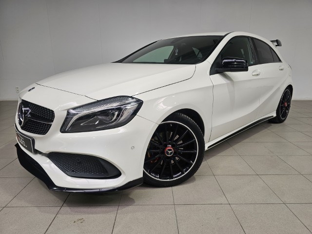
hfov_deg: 73.9
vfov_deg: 58.9
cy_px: 117
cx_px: 156
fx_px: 207
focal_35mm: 23
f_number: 1.7
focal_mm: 6.3
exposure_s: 1/100
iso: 25
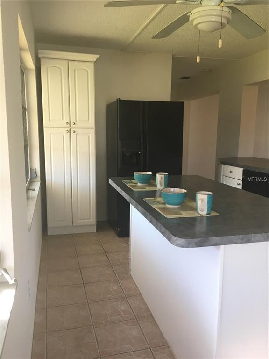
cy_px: 180
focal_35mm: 29
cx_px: 134
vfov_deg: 61.7
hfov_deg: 48.2
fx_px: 300
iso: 25
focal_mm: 4.15
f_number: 2.2
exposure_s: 1/40
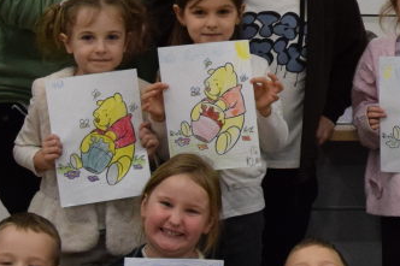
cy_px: 39
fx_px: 1444
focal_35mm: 130
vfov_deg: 10.5
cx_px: 661
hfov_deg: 14.4
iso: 2000
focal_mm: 18
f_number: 3.5
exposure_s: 1/500
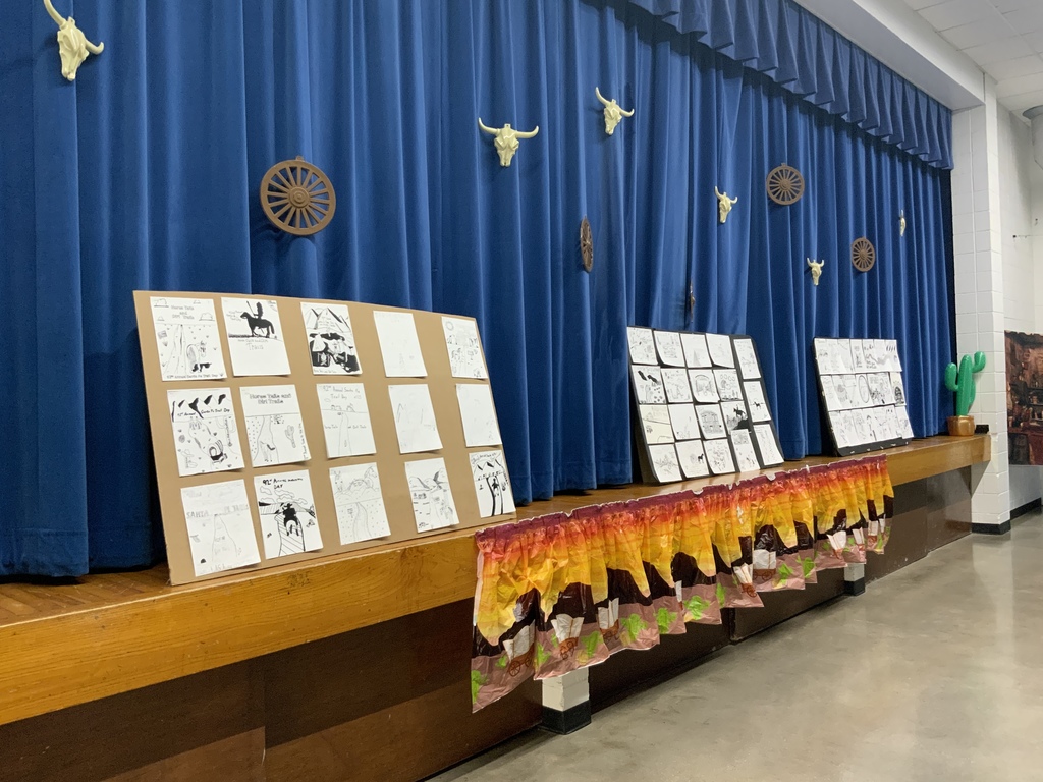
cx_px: 522
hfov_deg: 61.7
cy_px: 391
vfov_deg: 48.2
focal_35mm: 29
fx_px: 874
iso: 200
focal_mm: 3
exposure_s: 1/60
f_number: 1.8
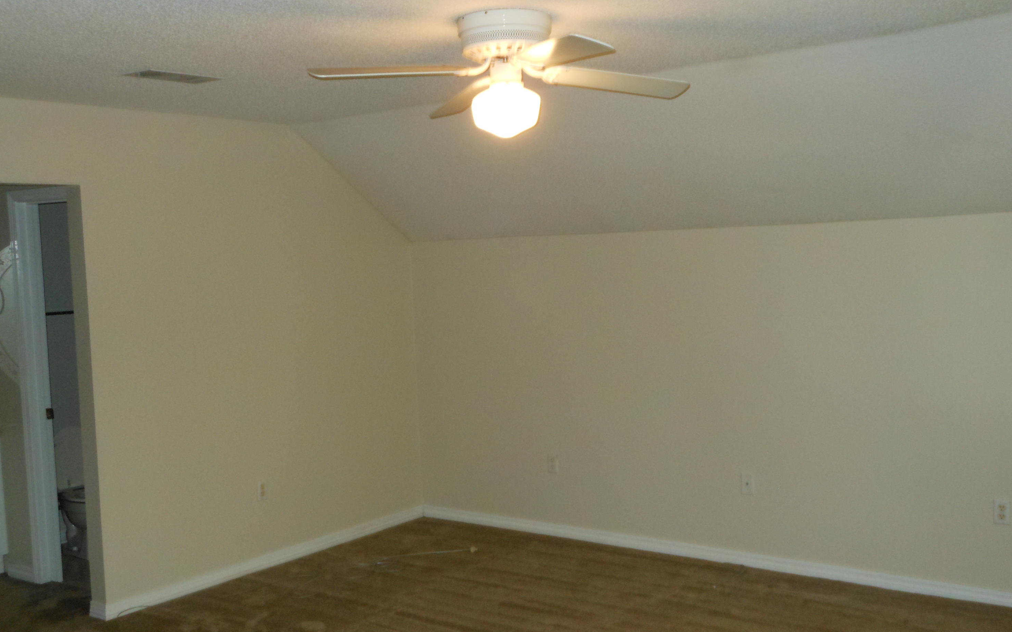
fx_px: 1131
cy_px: 308
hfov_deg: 48.2
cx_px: 509
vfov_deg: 31.2
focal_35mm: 41
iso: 400
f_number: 3.6
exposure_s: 1/30
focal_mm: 6.8
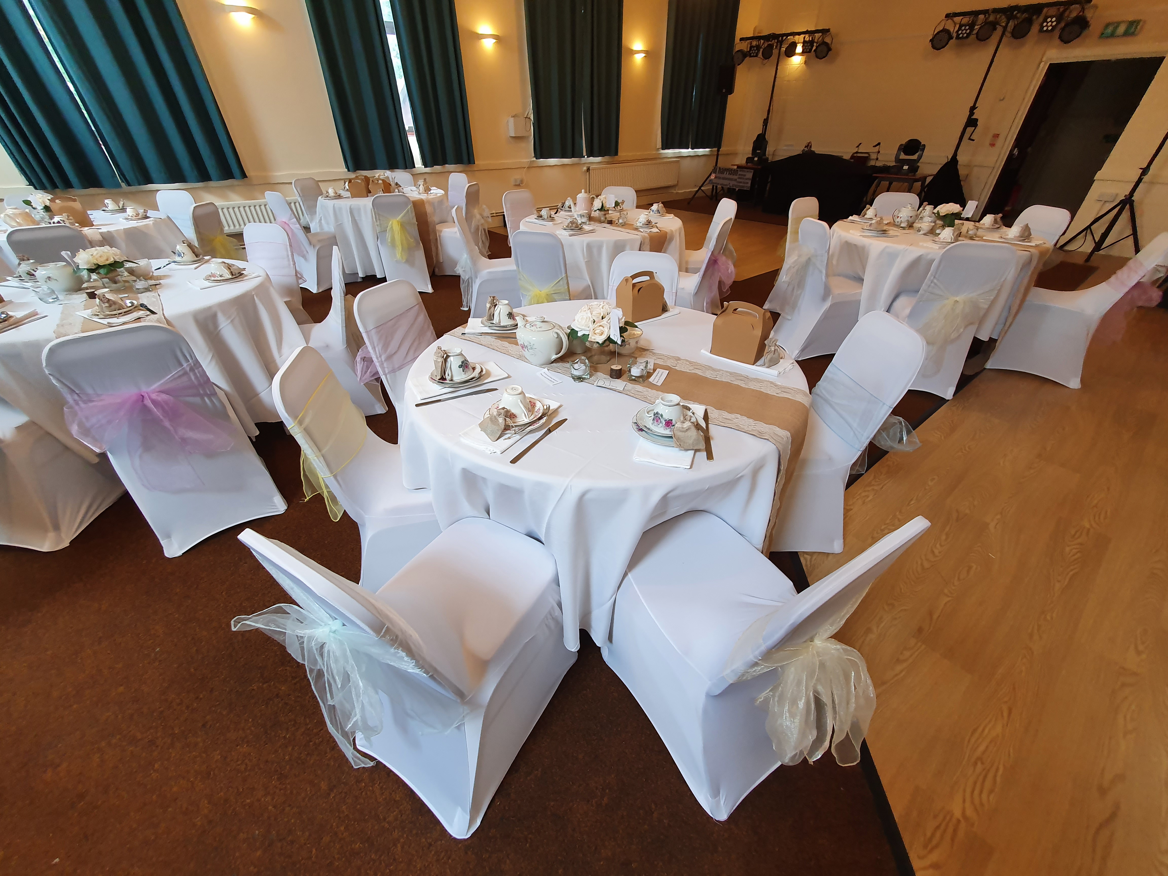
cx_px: 584
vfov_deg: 89.9
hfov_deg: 106.2
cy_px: 438
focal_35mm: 13
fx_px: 439
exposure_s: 1/50
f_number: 2.2
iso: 160
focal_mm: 1.8
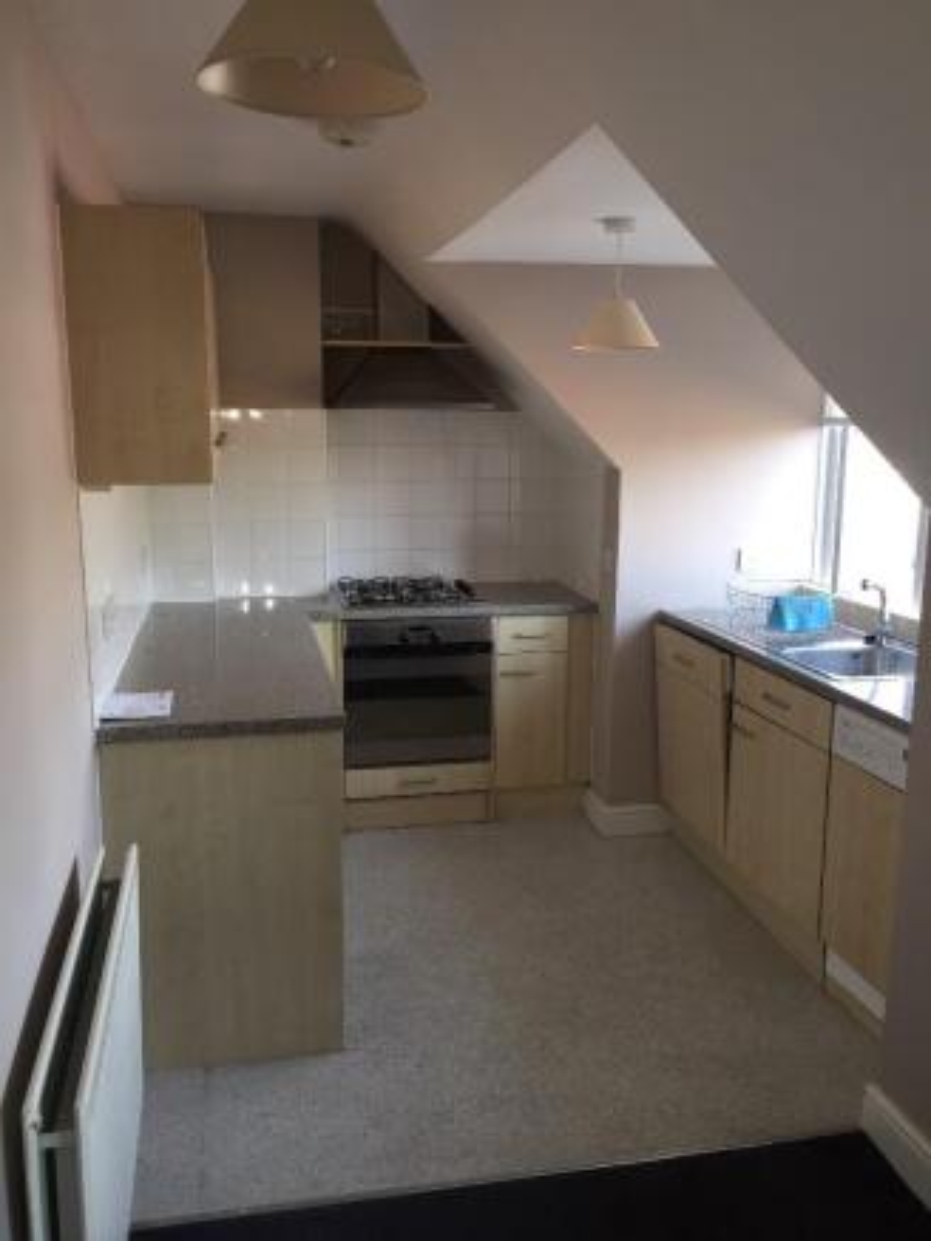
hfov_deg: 48.2
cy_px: 620
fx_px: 1039
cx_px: 466
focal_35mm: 29
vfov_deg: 61.6
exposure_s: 1/33
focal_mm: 4.15
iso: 40
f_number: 2.2
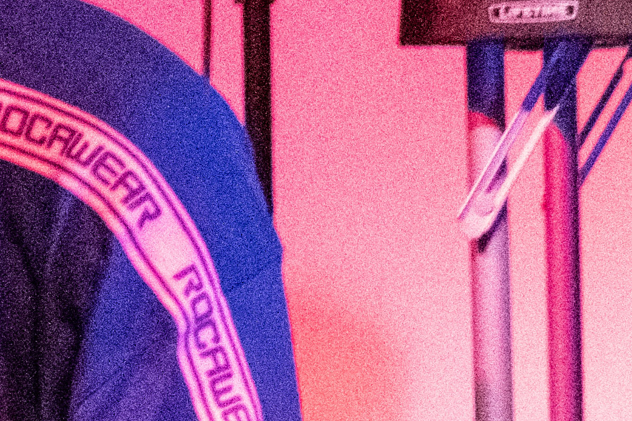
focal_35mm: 269
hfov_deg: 7.5
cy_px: 585
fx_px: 4723
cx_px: -468
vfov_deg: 5.1
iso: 3200
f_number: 1.4
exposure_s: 1/125
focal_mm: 35
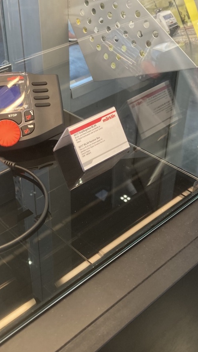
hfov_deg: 27.7
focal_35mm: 42
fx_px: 392
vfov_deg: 48.3
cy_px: 158
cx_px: 38
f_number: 1.8
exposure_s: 1/50
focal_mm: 3.99
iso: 100
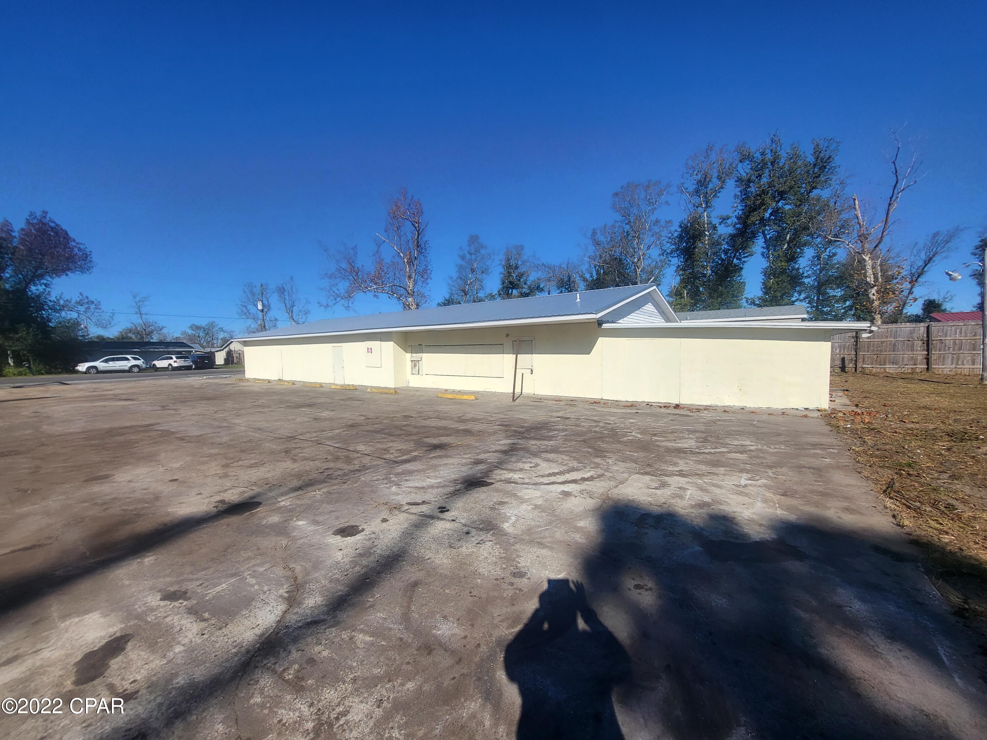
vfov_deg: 89.9
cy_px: 370
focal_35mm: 13
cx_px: 494
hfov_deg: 106.2
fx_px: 371
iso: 32
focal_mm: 1.74
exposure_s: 1/1387
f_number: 2.2
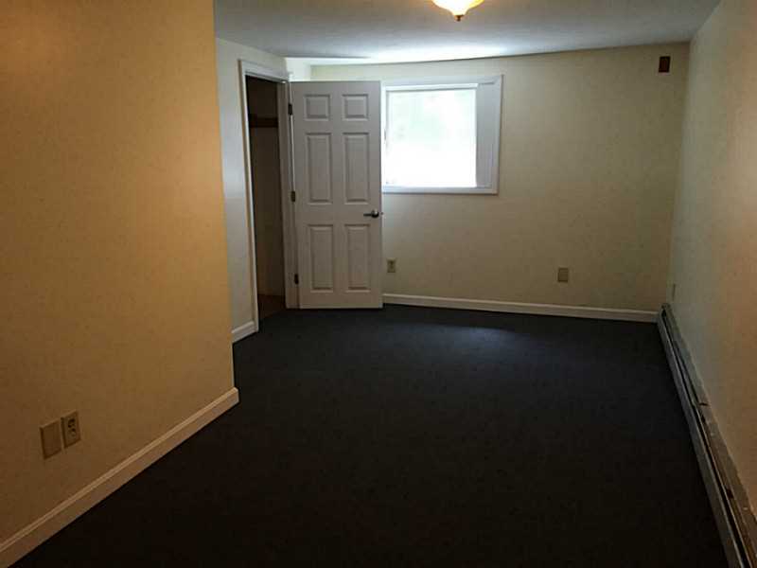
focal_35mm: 29
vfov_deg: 48.2
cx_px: 378
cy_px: 284
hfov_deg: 61.7
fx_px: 634
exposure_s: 1/30
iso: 250
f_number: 2.2
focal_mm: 4.15
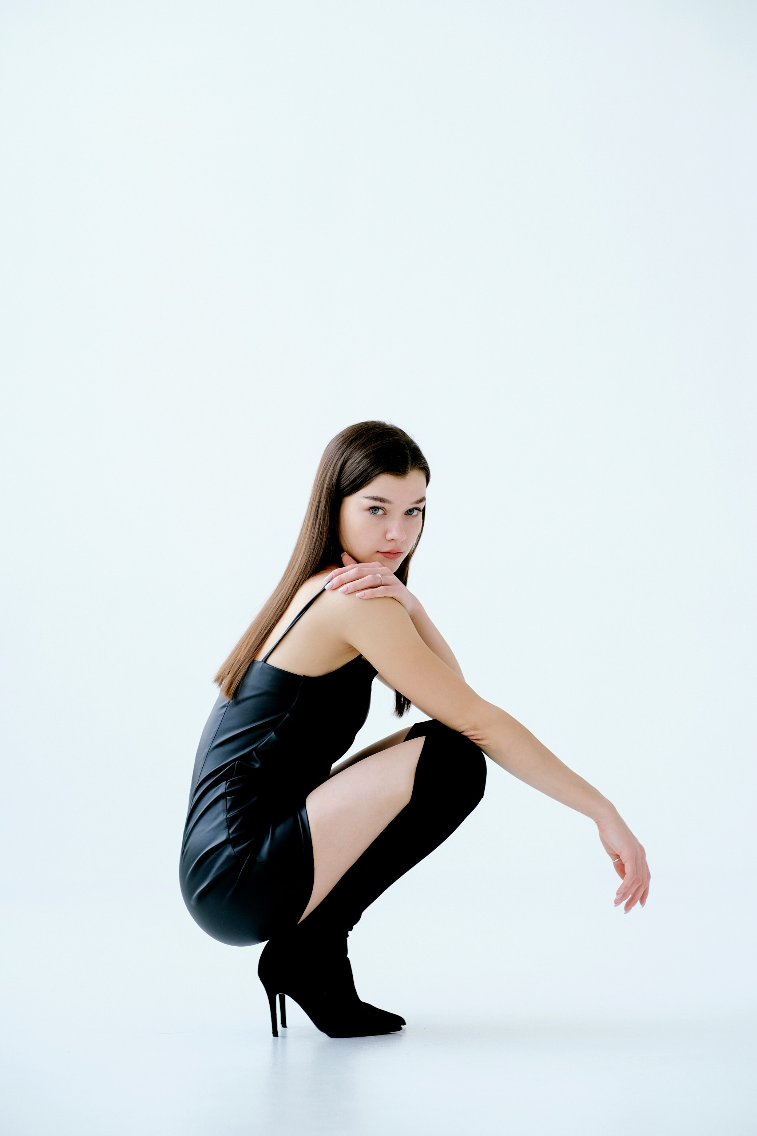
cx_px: 378
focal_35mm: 84
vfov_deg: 24.2
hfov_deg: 16.3
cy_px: 568
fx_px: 2649
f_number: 2.2
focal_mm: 56
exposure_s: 1/125
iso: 320
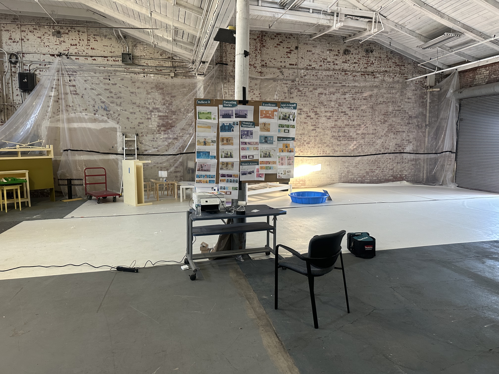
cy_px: 187
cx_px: 250
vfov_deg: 56.8
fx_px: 346
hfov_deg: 71.6
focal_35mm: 24
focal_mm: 6.86
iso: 250
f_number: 1.78
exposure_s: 1/60
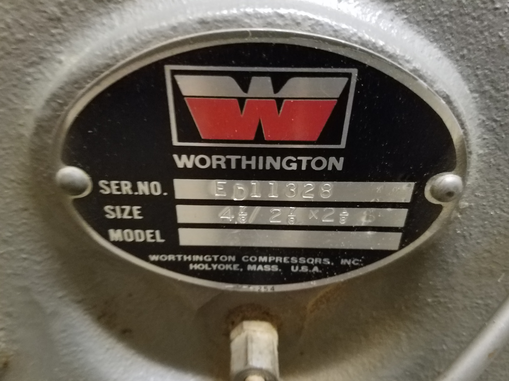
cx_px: 254
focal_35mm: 26
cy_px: 190
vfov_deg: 53.1
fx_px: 382
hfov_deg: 67.3
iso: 800
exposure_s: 1/10
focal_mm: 4.2
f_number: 1.7
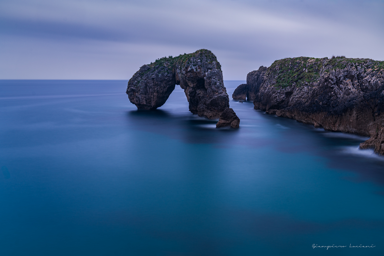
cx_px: 192
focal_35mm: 43
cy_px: 128
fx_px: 459
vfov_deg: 31.2
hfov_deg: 45.4
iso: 100
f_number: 9
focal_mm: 43
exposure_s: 189
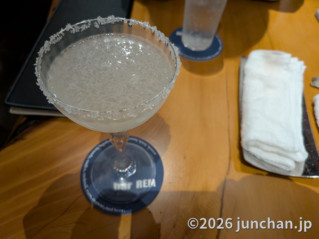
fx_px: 221
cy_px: 120
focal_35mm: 24
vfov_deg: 56.8
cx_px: 160
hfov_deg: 71.6
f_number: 1.7
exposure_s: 1/17.1
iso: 714
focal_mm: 4.53
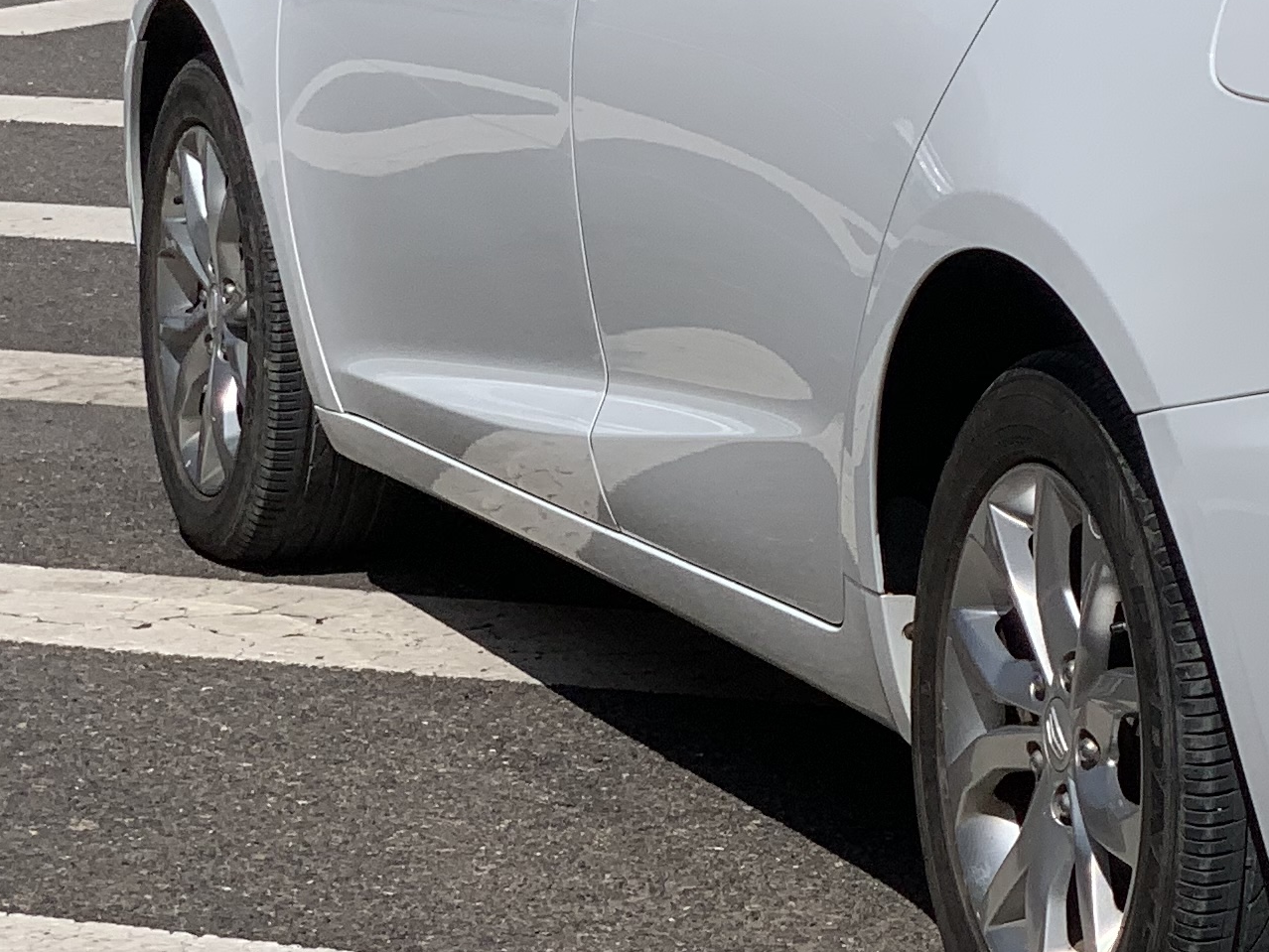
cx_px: 1770
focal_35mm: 164
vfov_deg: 9.0
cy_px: 10
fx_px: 6013
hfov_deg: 11.6
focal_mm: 6
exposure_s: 1/2660
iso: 16
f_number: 2.4
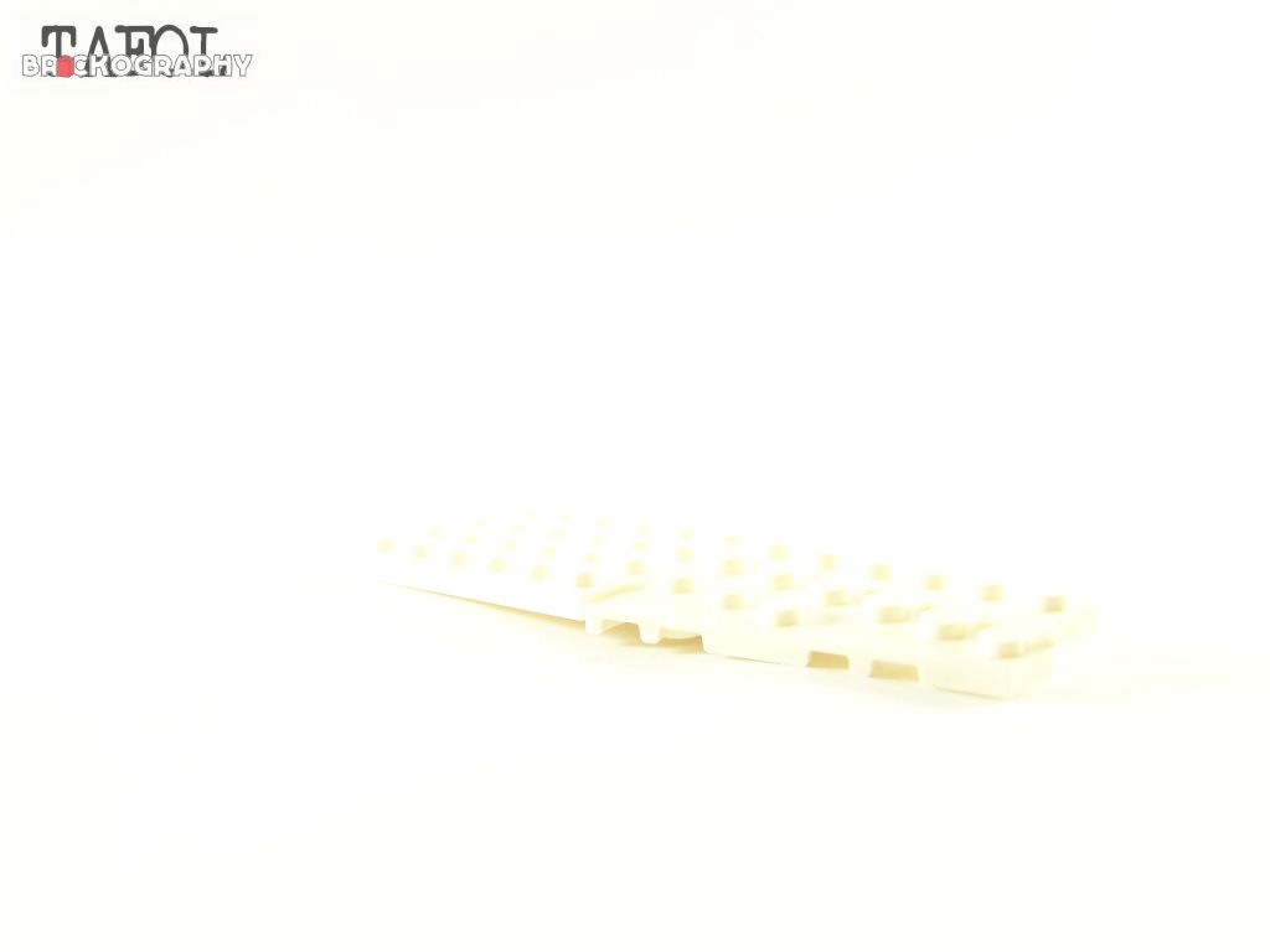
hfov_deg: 34.3
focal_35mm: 56
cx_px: 635
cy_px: 476
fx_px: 2055
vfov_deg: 26.1
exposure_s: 1/20
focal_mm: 9.3
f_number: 3.1
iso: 200
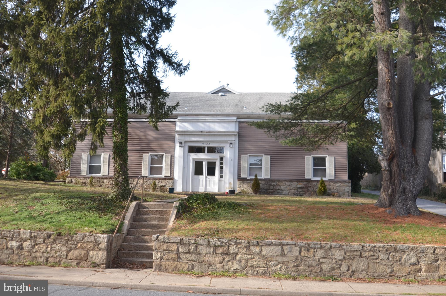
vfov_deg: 36.7
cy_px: 148
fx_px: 445
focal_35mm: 36
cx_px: 223
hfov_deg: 53.2
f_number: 5
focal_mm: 24
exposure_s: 1/200
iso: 100
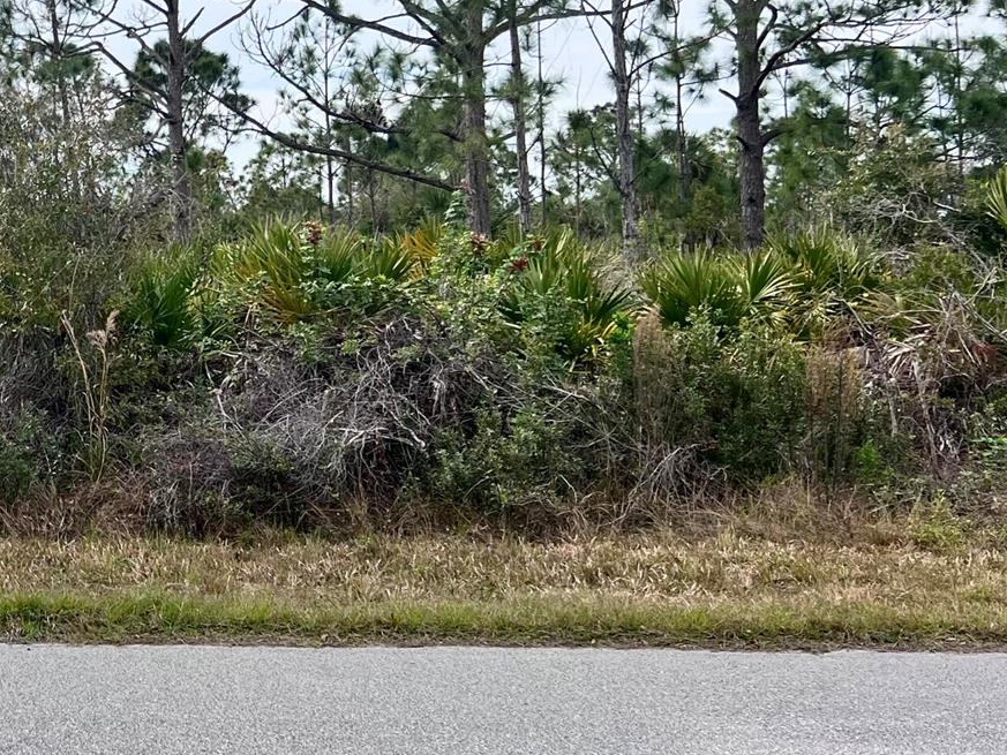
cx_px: -110
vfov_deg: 23.9
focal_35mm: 61
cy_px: 248
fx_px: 1775
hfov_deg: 28.6
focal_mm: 5.7
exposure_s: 1/4630
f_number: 1.5
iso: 50
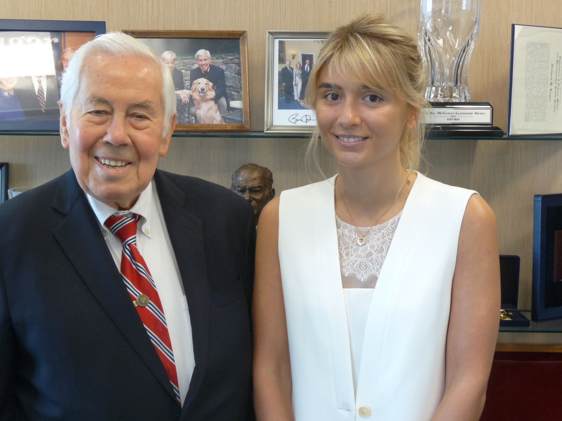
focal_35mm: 75
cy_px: 199
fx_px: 1218
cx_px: 233
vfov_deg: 19.6
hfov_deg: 26.0
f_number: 3.2
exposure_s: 1/30
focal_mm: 10.8
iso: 200
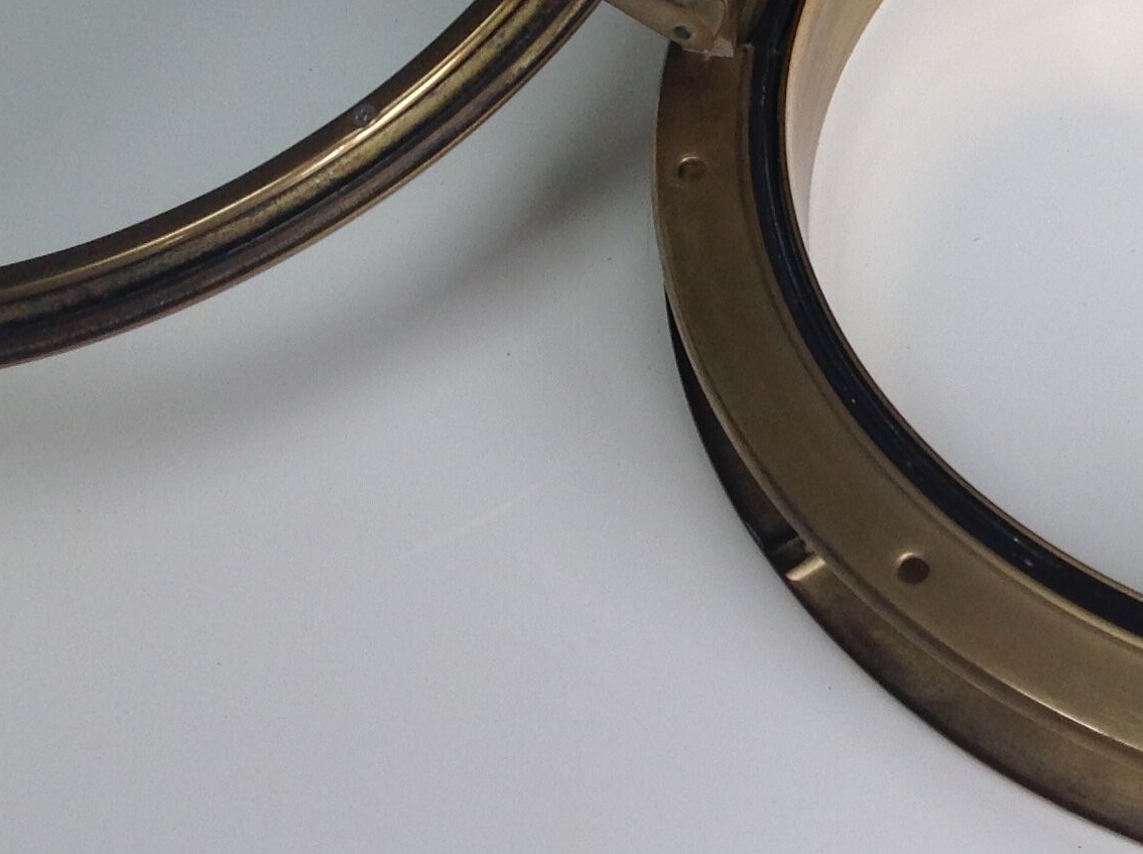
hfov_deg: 24.0
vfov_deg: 18.1
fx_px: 2638
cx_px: 956
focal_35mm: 80
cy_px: 70
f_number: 2.4
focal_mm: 4.28
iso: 50
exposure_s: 1/153
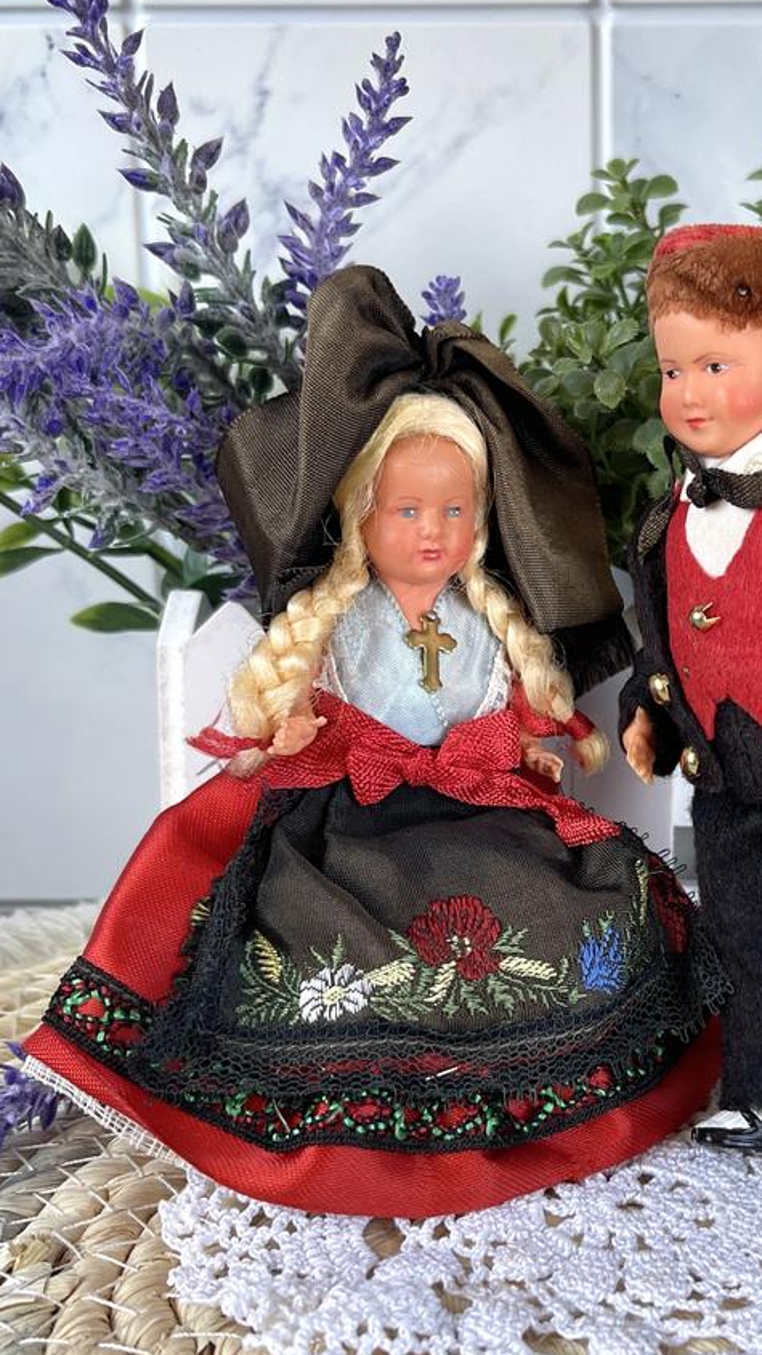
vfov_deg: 59.5
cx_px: 462
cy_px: 672
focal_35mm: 33
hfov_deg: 35.5
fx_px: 1186
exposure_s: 1/121
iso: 100
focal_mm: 5.1
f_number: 1.6
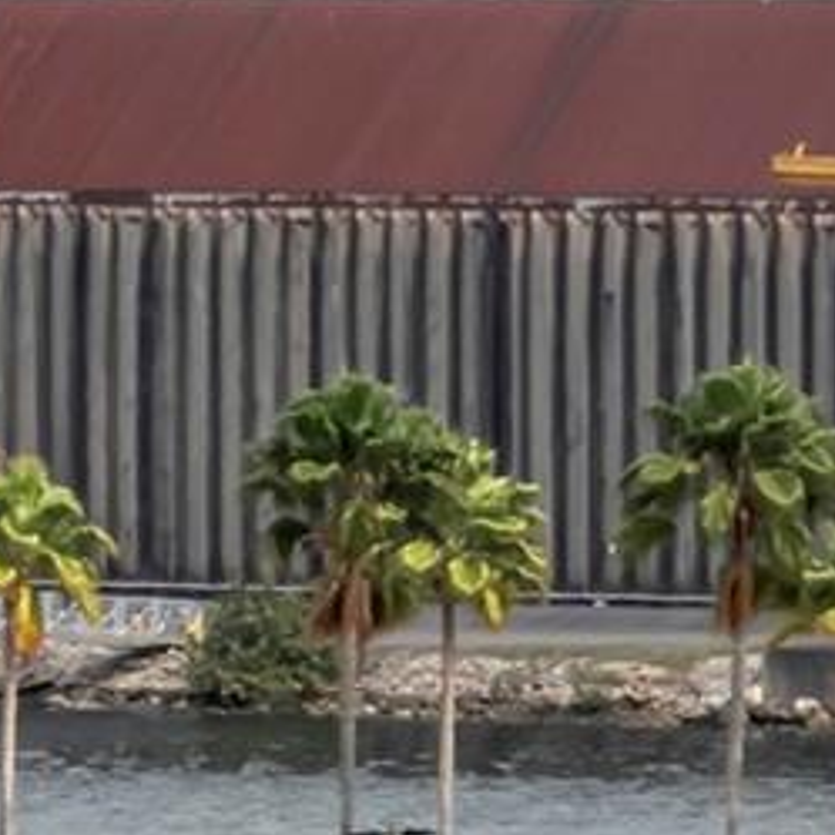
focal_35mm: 1108
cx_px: -1066
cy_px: 275
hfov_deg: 1.6
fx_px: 30231
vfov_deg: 1.6
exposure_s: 1/320
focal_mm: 135
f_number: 14
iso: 1000
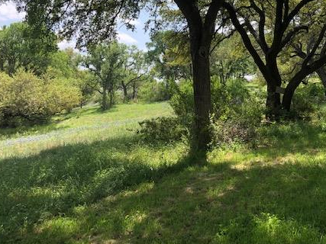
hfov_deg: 44.5
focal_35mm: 42
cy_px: 67
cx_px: 199
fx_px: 395
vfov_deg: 33.8
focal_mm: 3.99
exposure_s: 1/706
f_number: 1.8
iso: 20
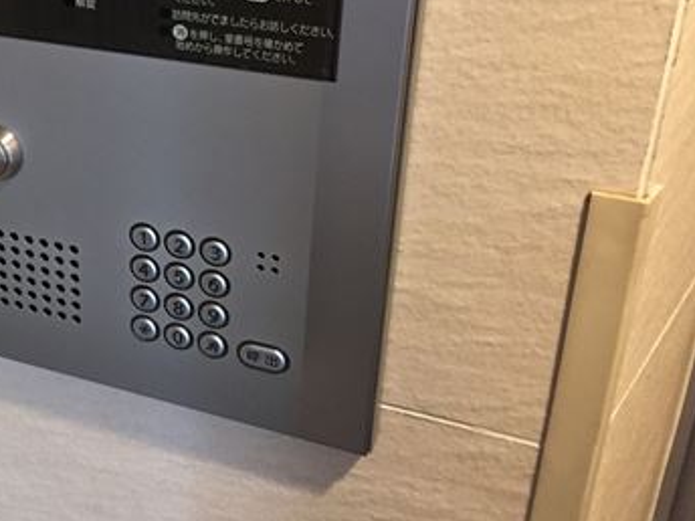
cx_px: 83
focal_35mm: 54
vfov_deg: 26.7
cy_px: 139
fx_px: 1084
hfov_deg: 33.8
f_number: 2.2
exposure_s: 1/30
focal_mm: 4.15
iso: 250
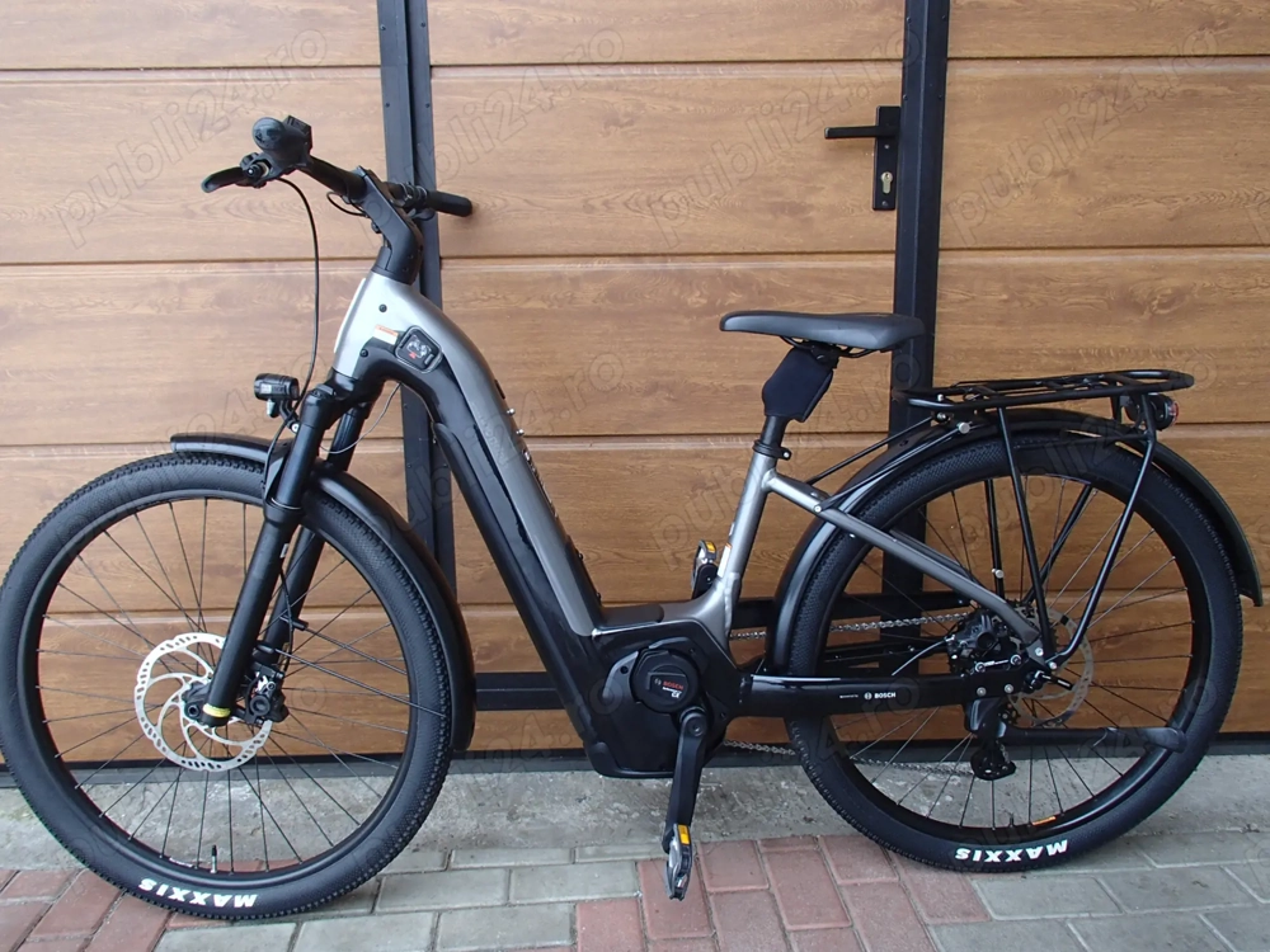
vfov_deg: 49.7
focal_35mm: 28
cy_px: 476
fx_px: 1027
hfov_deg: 63.4
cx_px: 635
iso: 200
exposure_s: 1/50
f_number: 3.9
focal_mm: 5
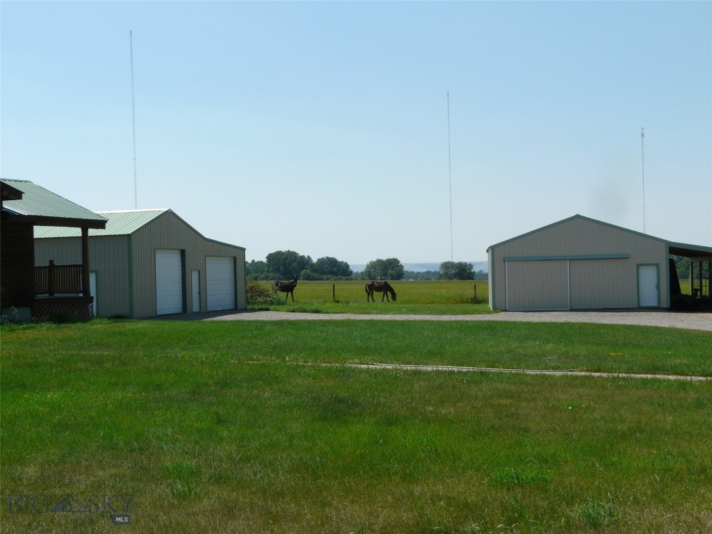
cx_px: 356
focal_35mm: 52
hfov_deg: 36.8
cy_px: 267
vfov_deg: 28.0
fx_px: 1070
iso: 100
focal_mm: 8.5
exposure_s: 1/500
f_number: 6.3
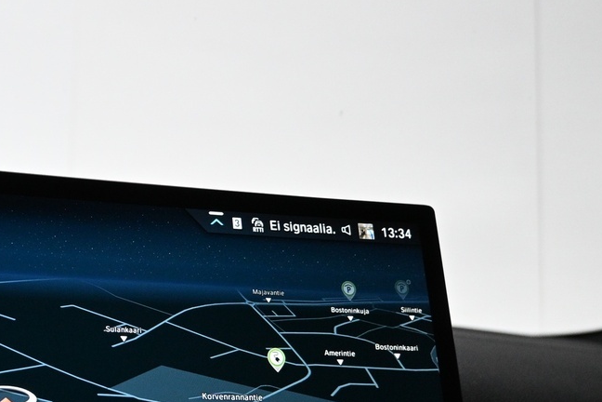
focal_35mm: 60
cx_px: -31
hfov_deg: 30.5
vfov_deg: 22.5
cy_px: 275
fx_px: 1003
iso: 1600
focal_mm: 16
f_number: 3.5
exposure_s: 1/125
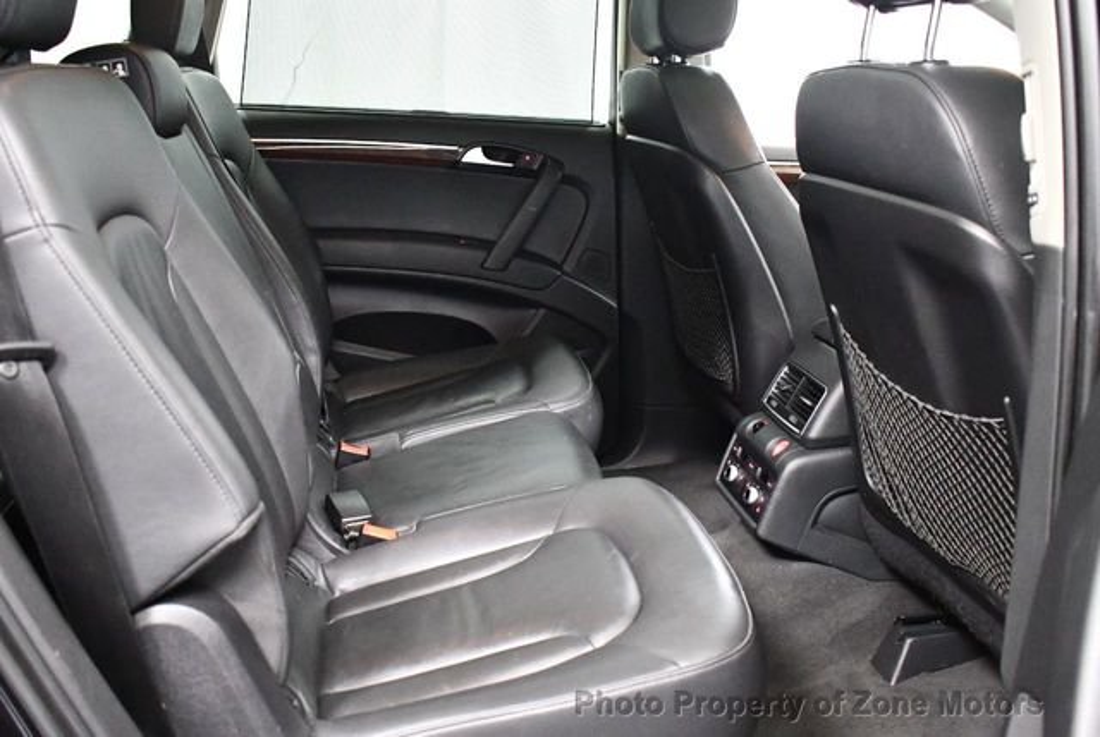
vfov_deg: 37.0
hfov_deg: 53.1
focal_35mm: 36
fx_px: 1102
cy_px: 368
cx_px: 550
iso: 8000
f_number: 3.5
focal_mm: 18
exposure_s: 1/60
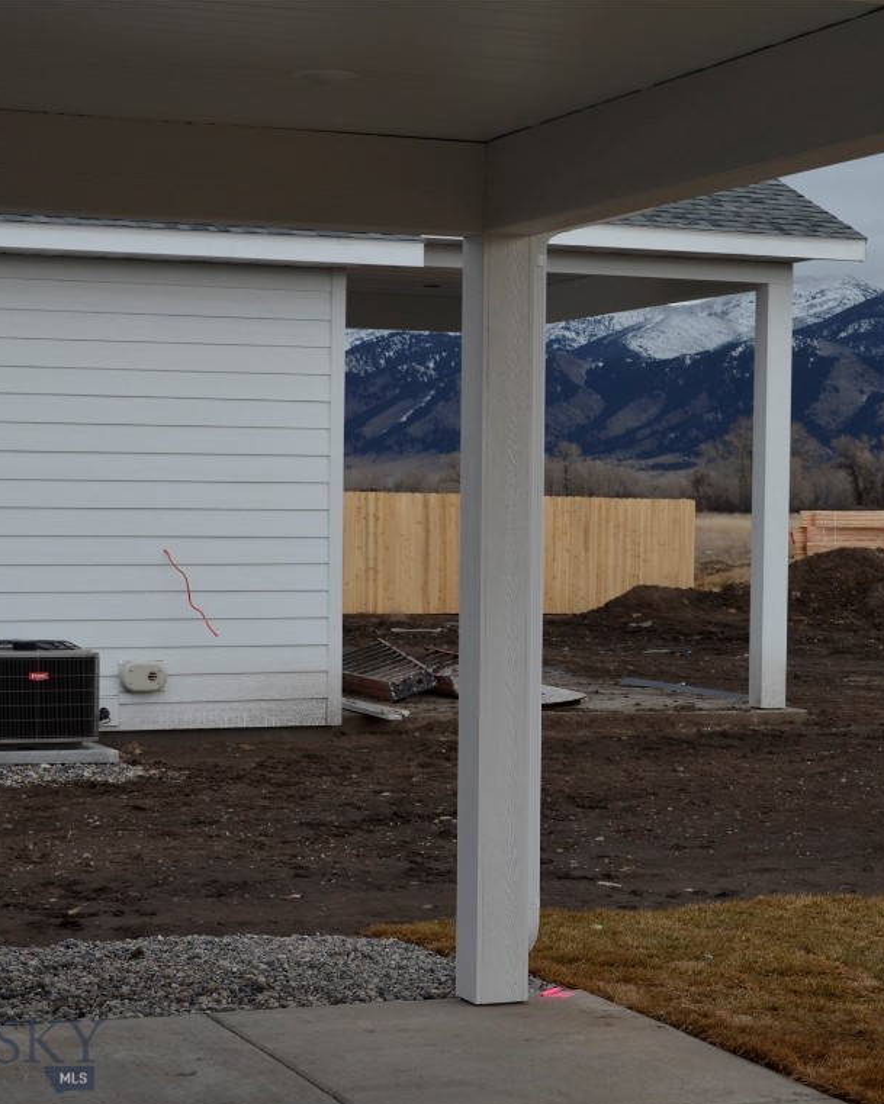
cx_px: 626
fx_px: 2518
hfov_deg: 19.8
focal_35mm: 77
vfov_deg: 24.7
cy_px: 556
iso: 200
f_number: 7.1
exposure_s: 1/200
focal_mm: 36
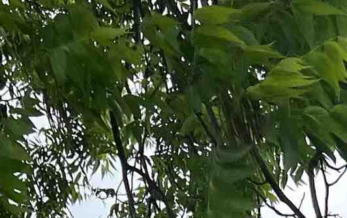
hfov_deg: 13.0
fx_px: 1504
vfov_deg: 7.3
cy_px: 663
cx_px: 355
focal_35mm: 159
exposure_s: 1/1621
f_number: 1.5
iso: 50
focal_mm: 5.7
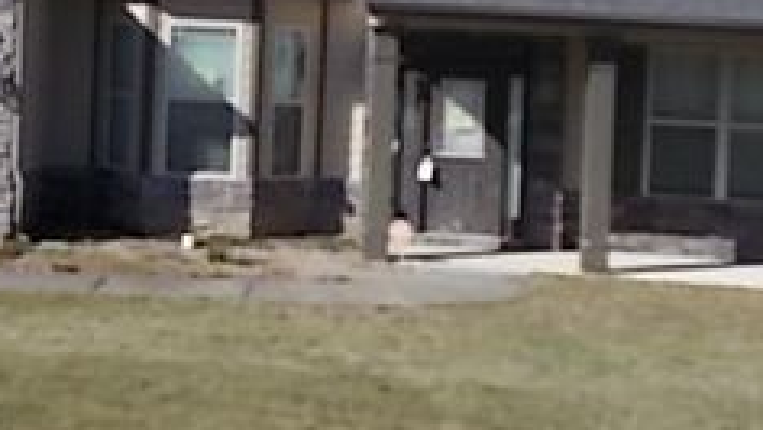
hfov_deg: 34.6
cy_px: 27
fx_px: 1214
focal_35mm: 60
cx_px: 255
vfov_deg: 19.6
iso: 80
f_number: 3.2
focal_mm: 4.6
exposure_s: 1/1000
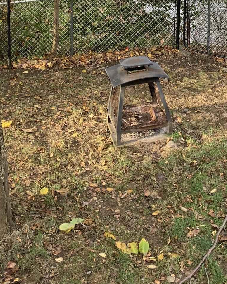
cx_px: 153
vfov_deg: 28.5
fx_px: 512
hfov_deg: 24.8
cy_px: -16
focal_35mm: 61
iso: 32
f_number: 1.8
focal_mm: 4.25
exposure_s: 1/122
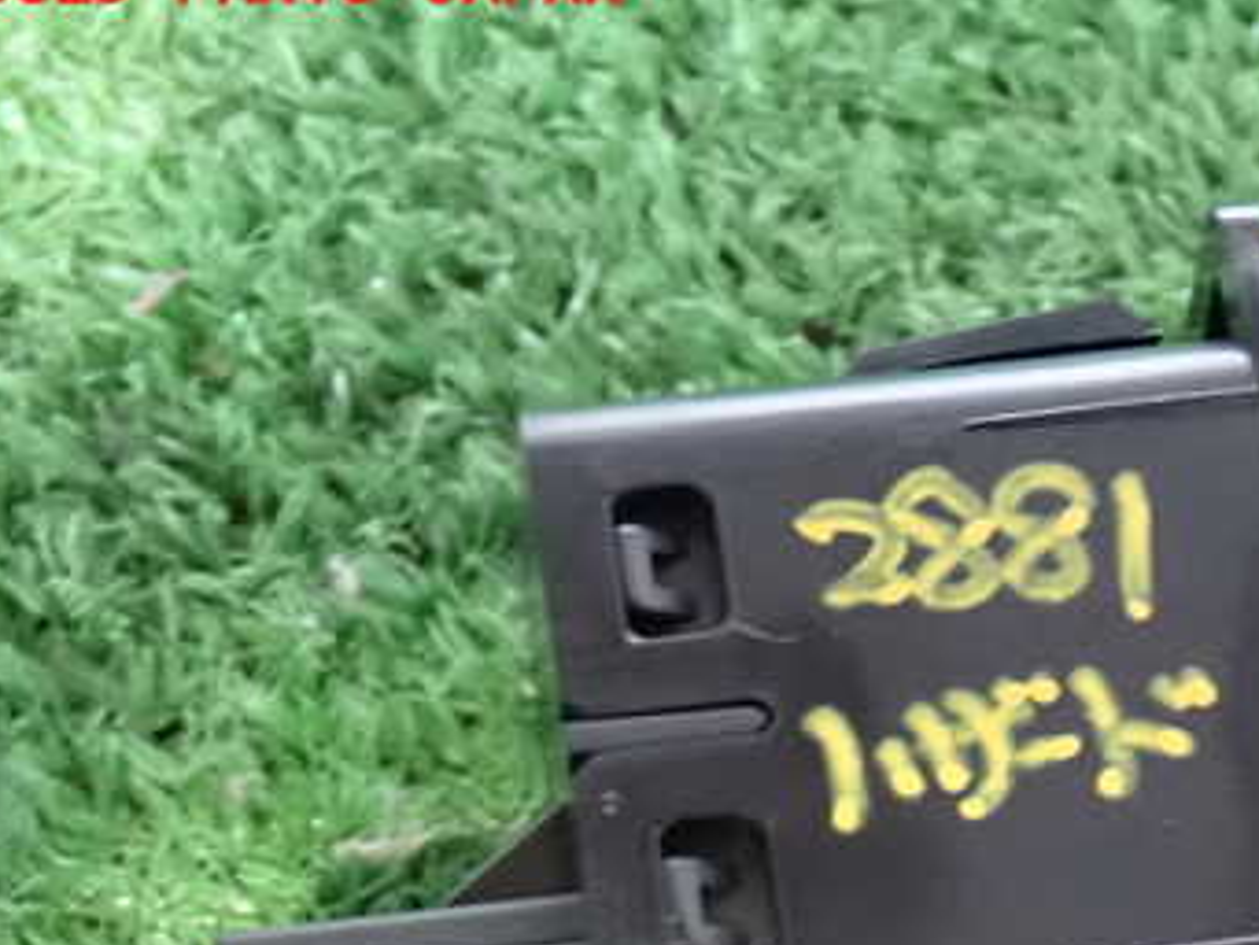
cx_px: 1060
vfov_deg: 11.8
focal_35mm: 125
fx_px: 4548
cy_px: 764
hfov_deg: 15.6
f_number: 3.9
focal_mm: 12.73
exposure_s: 1/13
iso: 1600
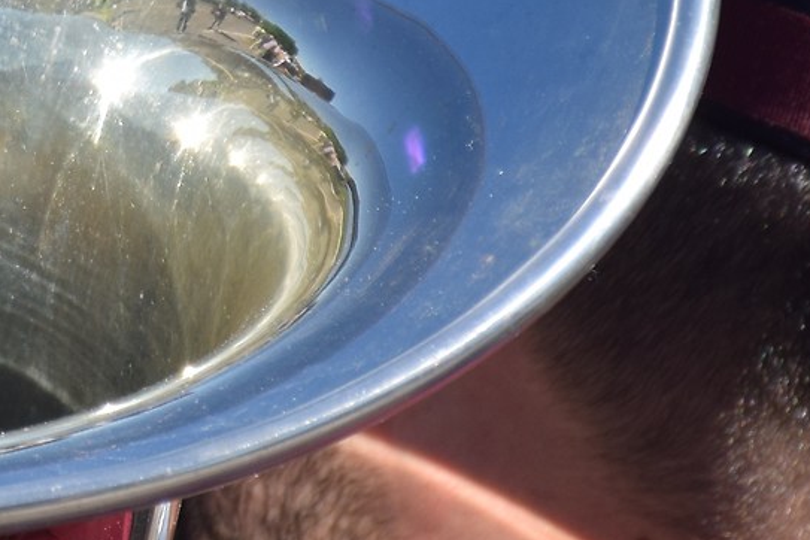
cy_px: -51
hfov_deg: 2.2
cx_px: -170
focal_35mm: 929
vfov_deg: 1.5
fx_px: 20901
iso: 200
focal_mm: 140
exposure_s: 1/800
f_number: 7.1
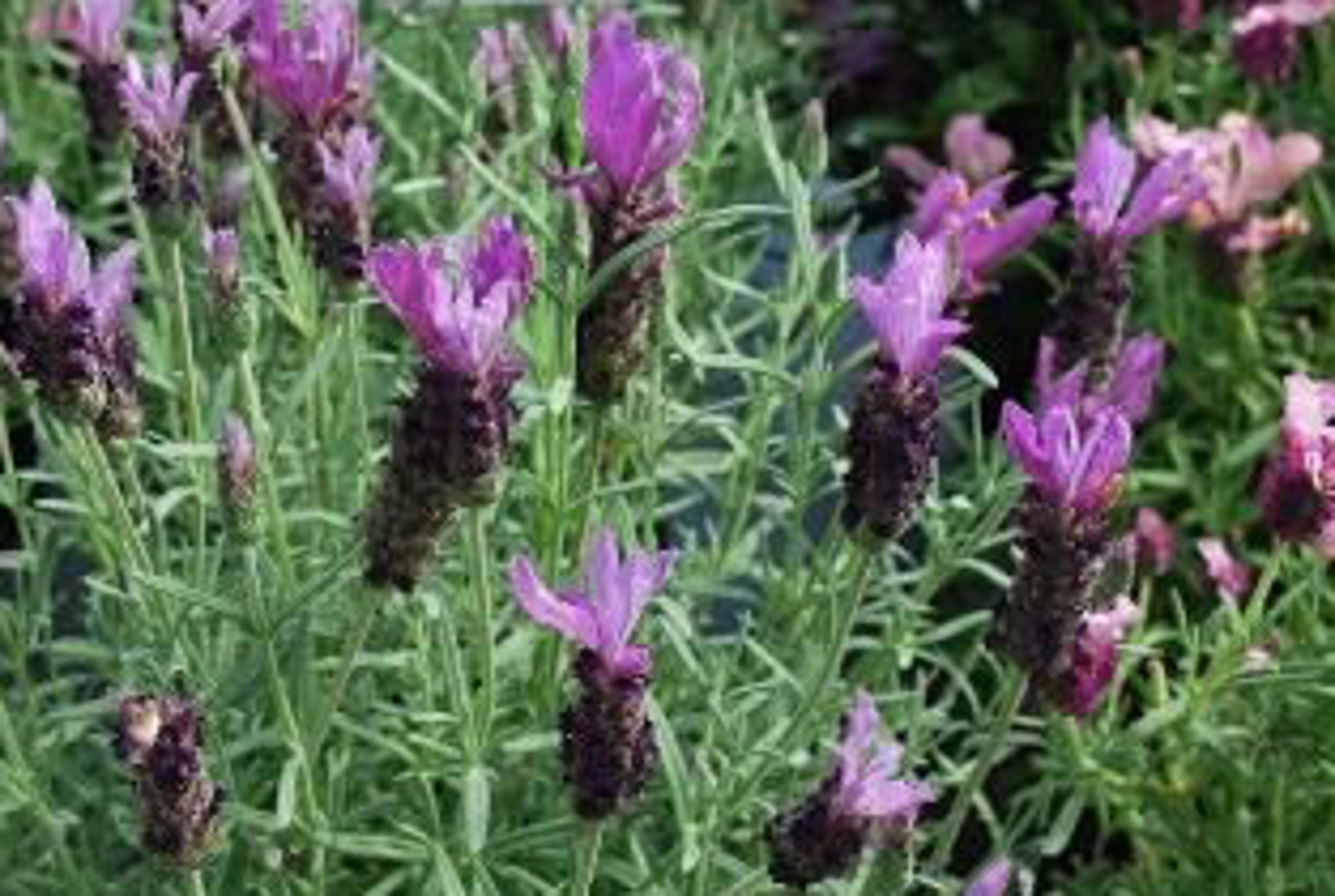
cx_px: 495
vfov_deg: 24.4
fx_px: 2067
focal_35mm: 56
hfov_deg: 35.6
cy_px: 465
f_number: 8
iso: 160
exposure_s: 1/60
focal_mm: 29
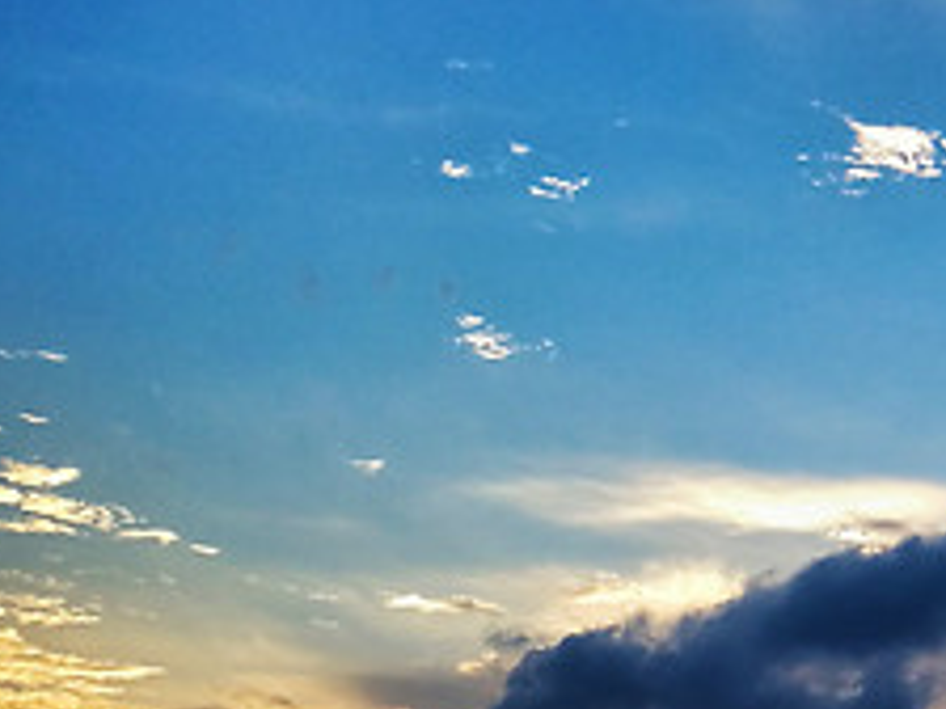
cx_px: 1284
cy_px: 333
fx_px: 2104
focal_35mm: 77
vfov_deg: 19.1
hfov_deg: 22.3
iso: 50
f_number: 2.2
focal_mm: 4.5
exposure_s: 1/256
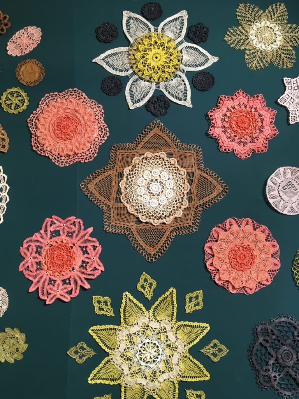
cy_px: 200
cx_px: 150
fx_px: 334
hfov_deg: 48.2
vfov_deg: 61.7
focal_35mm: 29
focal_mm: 4.15
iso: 100
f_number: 2.2
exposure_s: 1/33
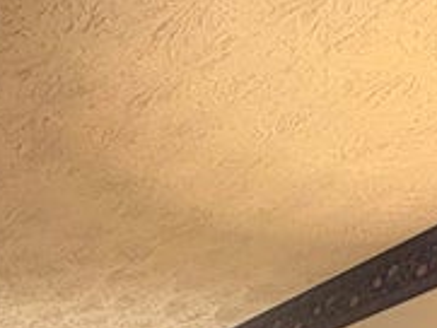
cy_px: 709
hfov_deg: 22.1
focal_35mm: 66
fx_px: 834
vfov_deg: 15.8
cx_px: -281
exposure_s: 1/60
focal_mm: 2.22
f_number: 2.2
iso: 500
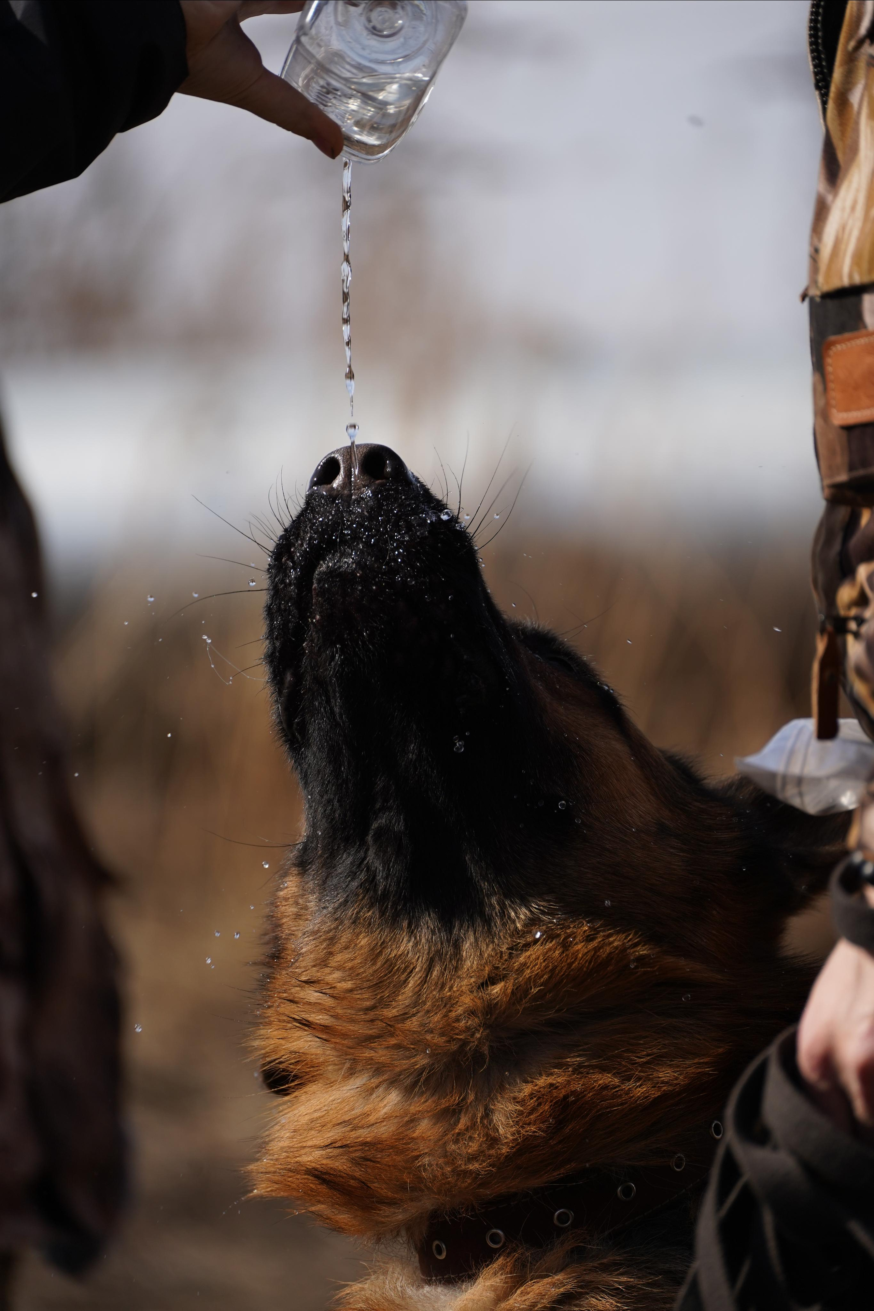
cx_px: 437
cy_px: 656
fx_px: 8521
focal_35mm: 234
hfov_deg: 5.9
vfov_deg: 8.8
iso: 250
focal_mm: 234
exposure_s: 1/1000
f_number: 5.6
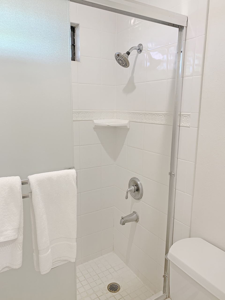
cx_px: 112
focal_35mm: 26
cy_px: 150
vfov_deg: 67.3
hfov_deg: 53.1
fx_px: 225
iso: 80
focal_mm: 4.25
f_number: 1.8
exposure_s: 1/60
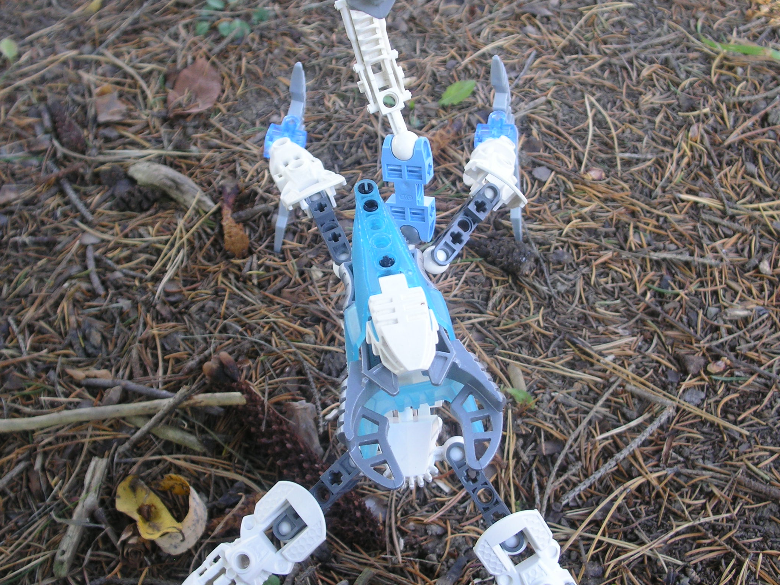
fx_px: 946
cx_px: 379
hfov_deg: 44.8
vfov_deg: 34.3
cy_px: 265
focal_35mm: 42
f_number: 2.8
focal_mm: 7.8
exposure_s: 1/45
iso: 100
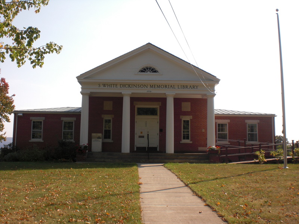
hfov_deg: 49.0
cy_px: 112
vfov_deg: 37.7
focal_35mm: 38
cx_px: 150
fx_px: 328
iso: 64
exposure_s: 1/250
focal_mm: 6.3
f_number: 5.6
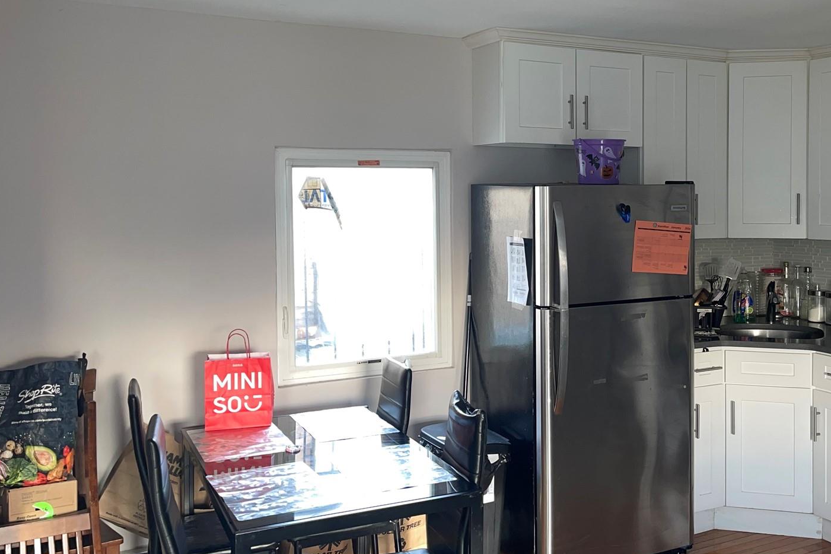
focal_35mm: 38
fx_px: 877
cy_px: 208
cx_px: 575
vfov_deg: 34.9
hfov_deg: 49.5
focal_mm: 5.1
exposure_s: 1/17
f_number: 1.6
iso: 50
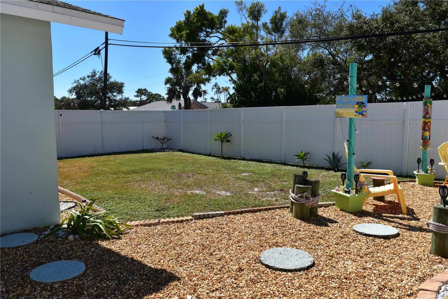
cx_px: 224
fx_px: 336
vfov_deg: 47.9
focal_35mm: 27
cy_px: 150
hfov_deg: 67.4
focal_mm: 18
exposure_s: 1/500
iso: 360
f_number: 11
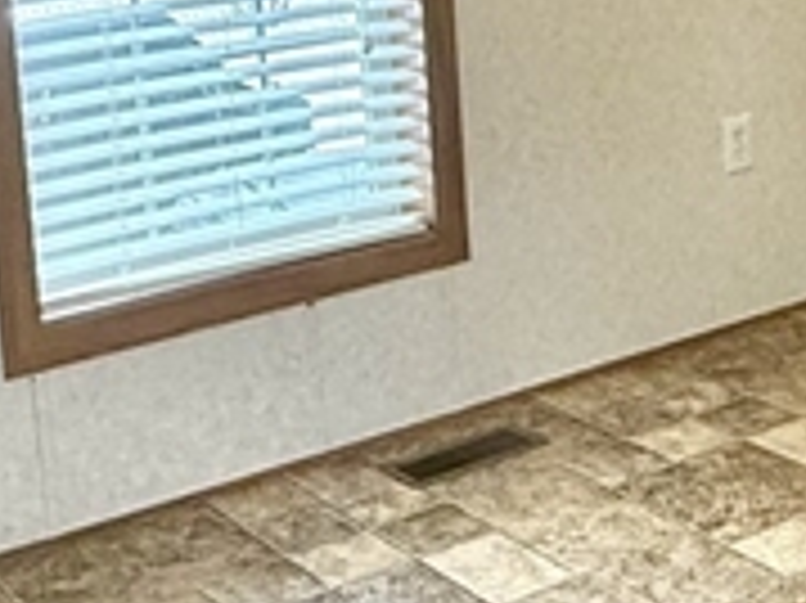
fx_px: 1861
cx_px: 680
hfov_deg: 23.9
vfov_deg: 17.9
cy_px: -9
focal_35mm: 80
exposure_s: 1/120
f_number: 2.2
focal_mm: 2.22
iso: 200
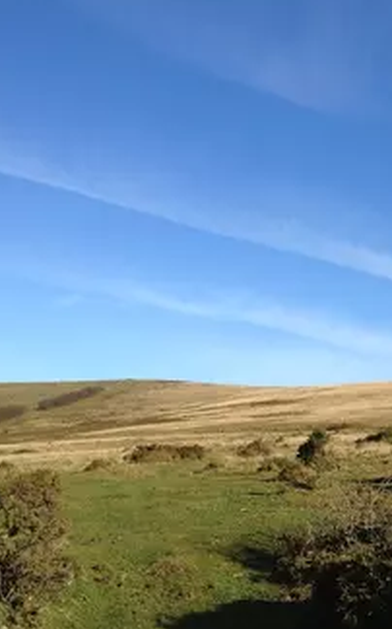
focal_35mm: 55
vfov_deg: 36.9
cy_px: 324
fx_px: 942
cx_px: 326
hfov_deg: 23.1
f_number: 2.4
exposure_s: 1/1577
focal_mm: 4.28
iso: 50
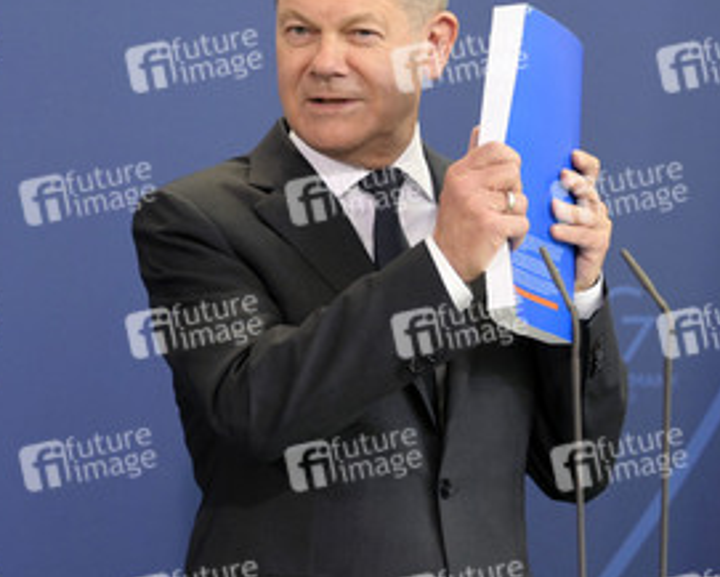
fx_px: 4157
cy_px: 261
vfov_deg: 7.9
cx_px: 389
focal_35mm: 195
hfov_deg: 9.9
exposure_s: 1/500
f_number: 5.6
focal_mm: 125
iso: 8000
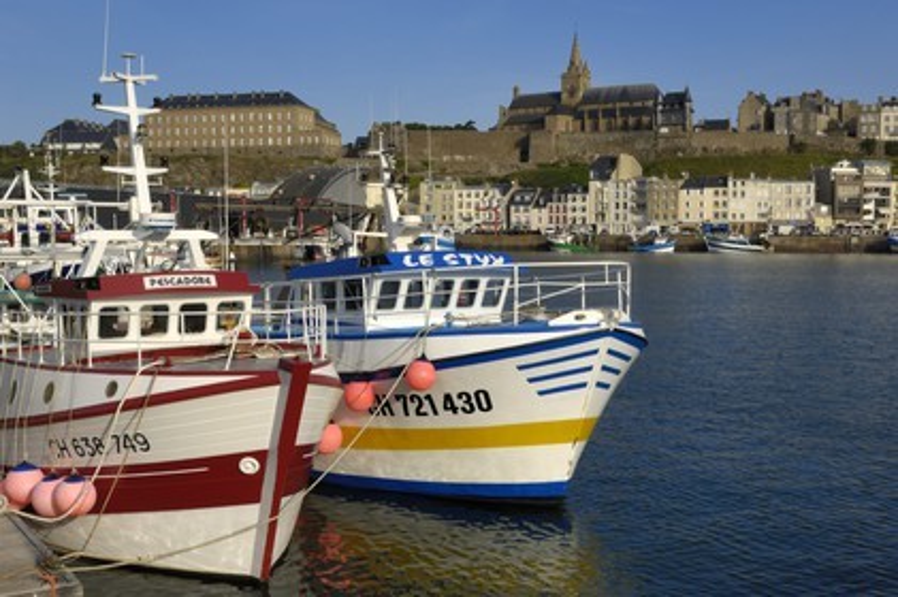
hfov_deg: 46.4
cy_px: 298
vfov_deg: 31.8
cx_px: 449
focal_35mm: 42
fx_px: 1047
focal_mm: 28
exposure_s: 1/160
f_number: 11
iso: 100
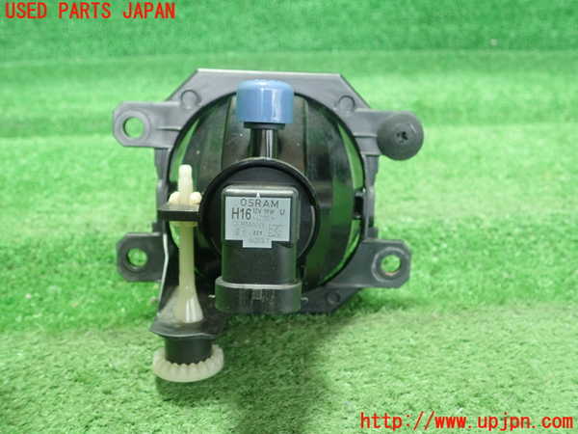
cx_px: 289
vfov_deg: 46.8
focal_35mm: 30
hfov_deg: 60.0
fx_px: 501
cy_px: 217
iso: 800
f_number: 2.3
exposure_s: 1/100
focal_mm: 5.5
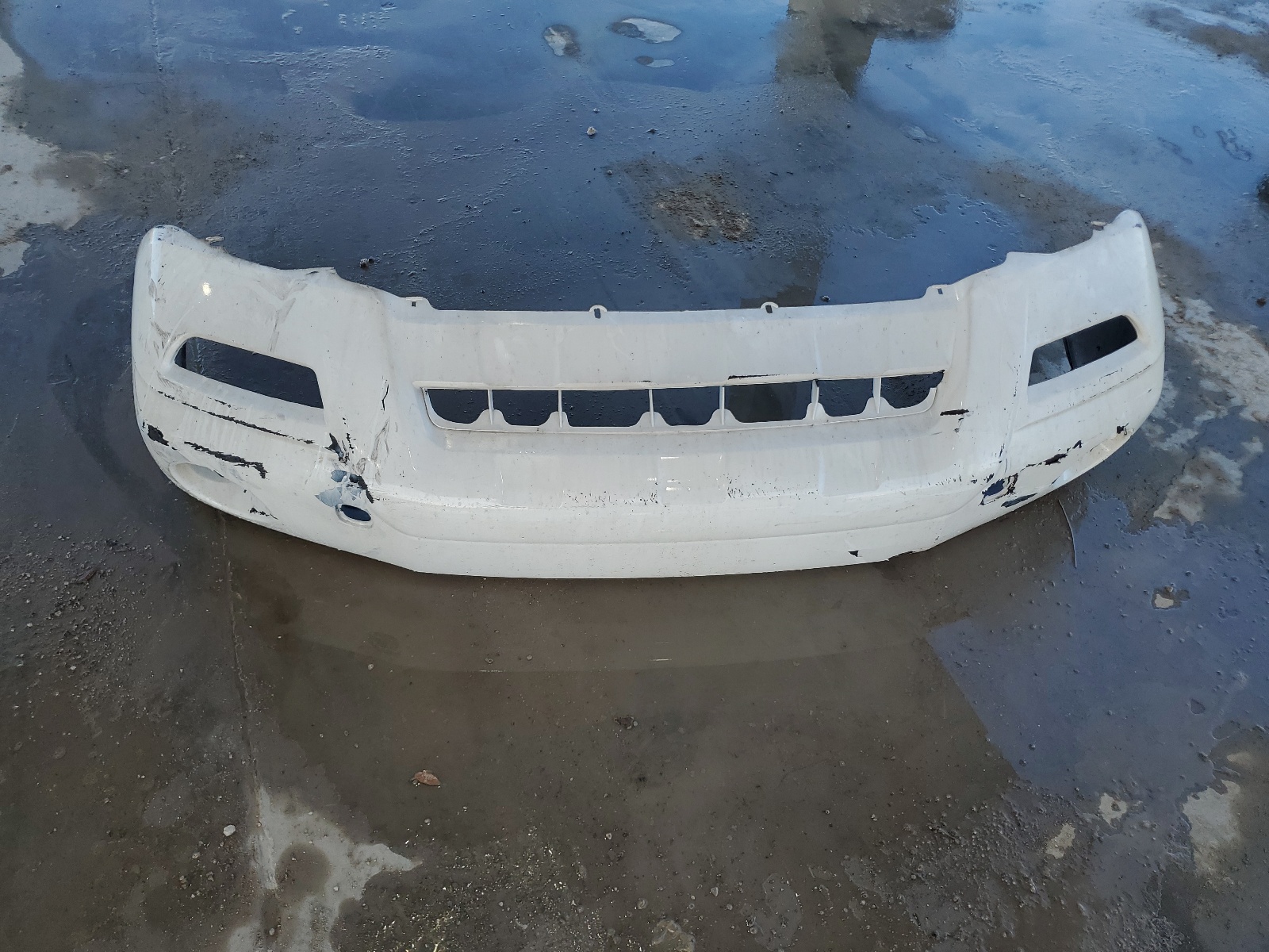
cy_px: 476
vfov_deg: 53.1
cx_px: 634
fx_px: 953
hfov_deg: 67.3
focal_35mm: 26
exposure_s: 1/667
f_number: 1.5
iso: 50
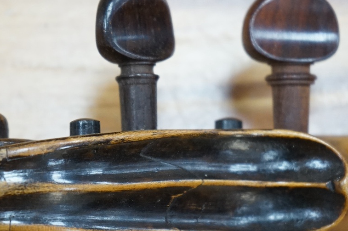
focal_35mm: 159
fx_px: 1535
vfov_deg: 8.6
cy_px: 186
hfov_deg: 12.9
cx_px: 162
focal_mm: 70
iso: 2500
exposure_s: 1/80
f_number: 5.6
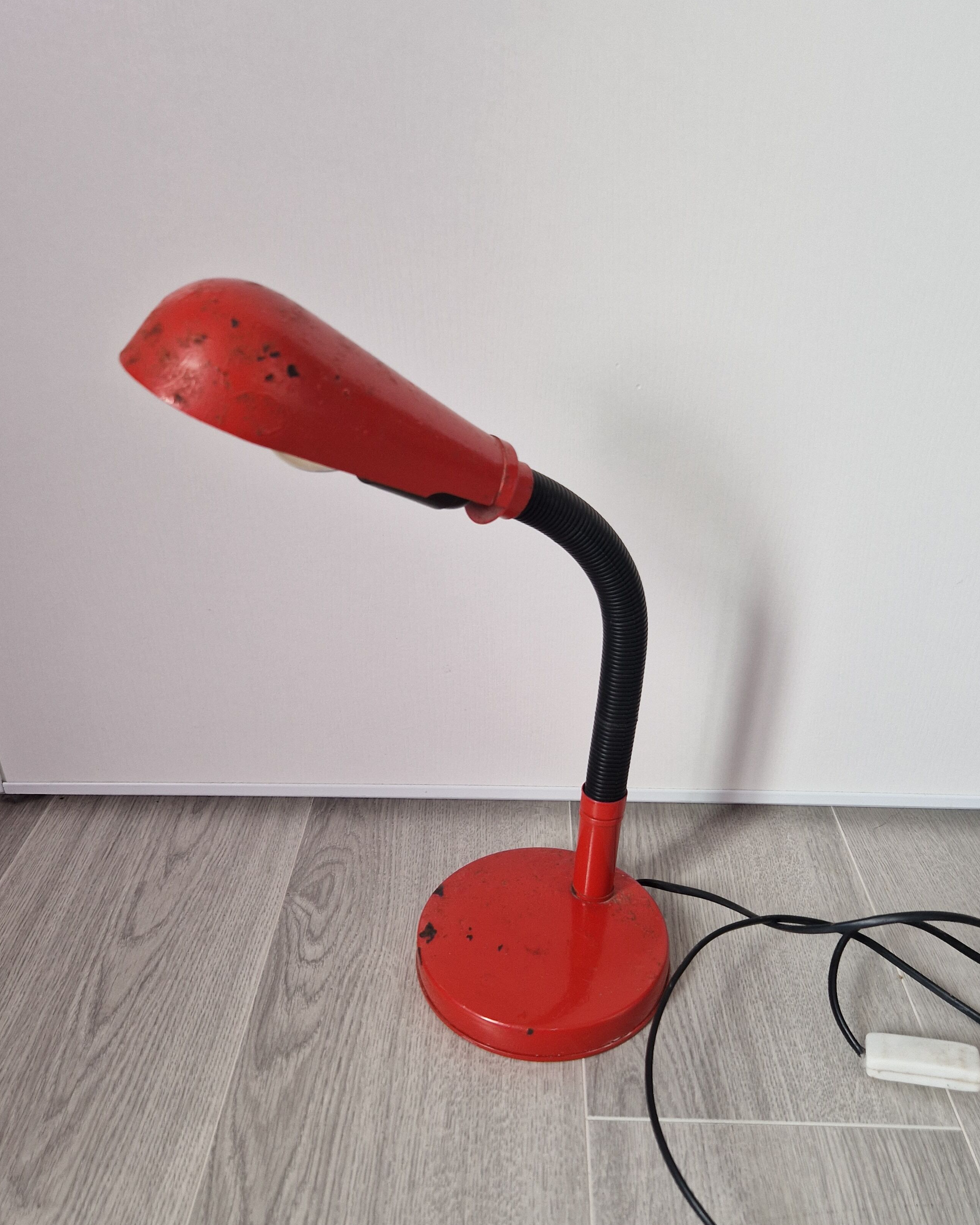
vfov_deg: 62.0
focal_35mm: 28
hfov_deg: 51.5
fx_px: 1015
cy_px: 680
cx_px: 522
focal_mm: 5.4
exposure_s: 1/100
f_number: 1.8
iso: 50
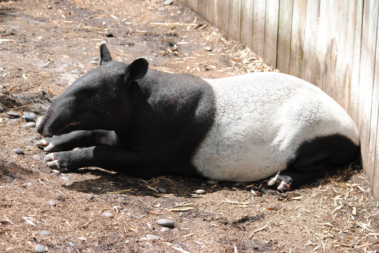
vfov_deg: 11.7
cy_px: 126
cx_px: 190
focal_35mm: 117
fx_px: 1233
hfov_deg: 17.5
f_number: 5
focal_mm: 78
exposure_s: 1/200
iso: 100
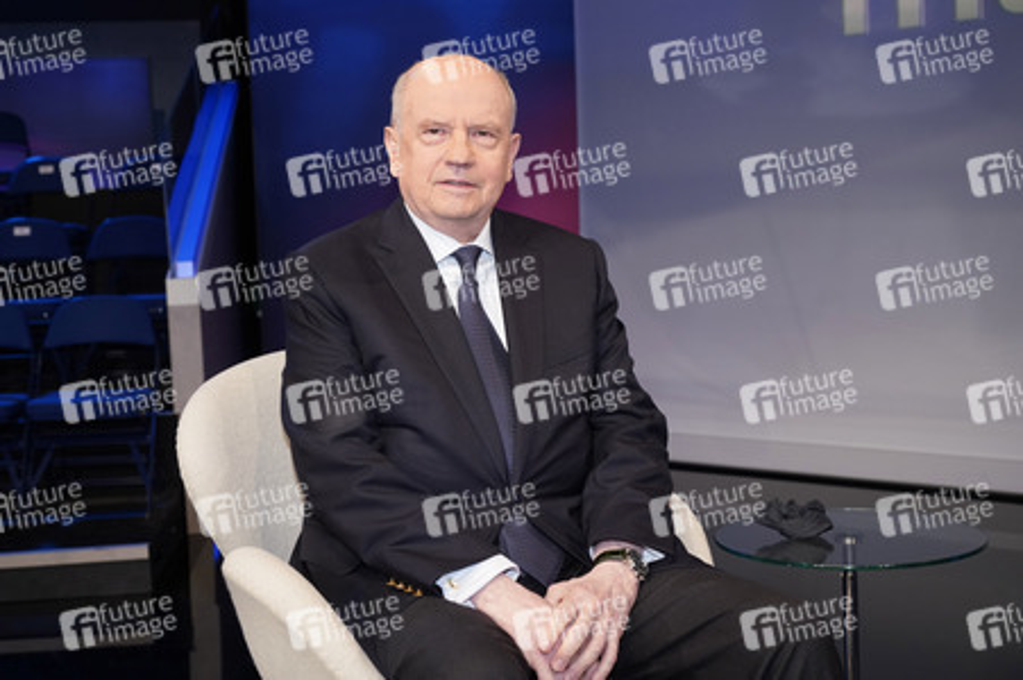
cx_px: 512
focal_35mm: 44
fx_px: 1249
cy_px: 340
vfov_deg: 30.5
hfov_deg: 44.5
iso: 2000
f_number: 5.6
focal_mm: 44
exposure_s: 1/125
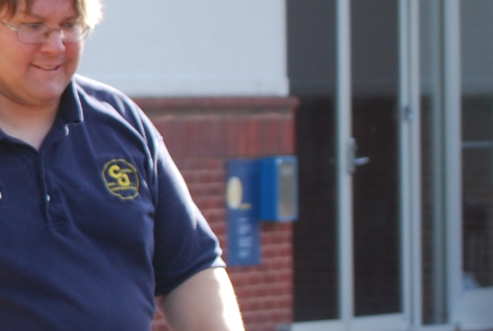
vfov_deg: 3.4
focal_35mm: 411
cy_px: 184
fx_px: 5644
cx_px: -613
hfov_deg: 4.9
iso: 110
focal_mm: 55
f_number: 5.6
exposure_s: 1/125
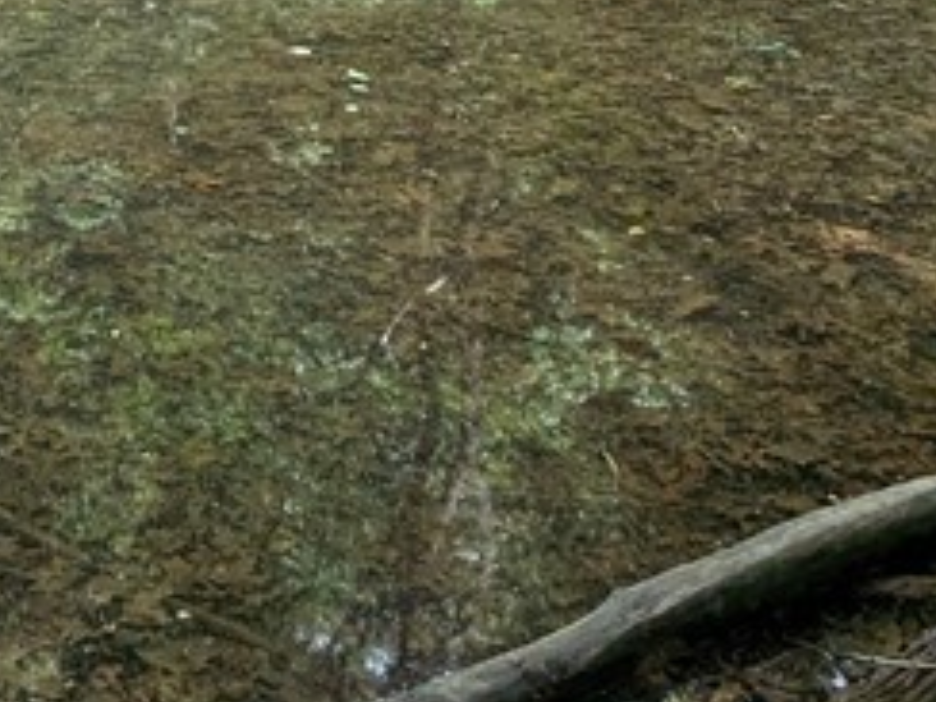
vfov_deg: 18.7
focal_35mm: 67
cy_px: -422
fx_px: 1812
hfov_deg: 26.3
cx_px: -140
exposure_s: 1/413
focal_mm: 2.35
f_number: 2.2
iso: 45
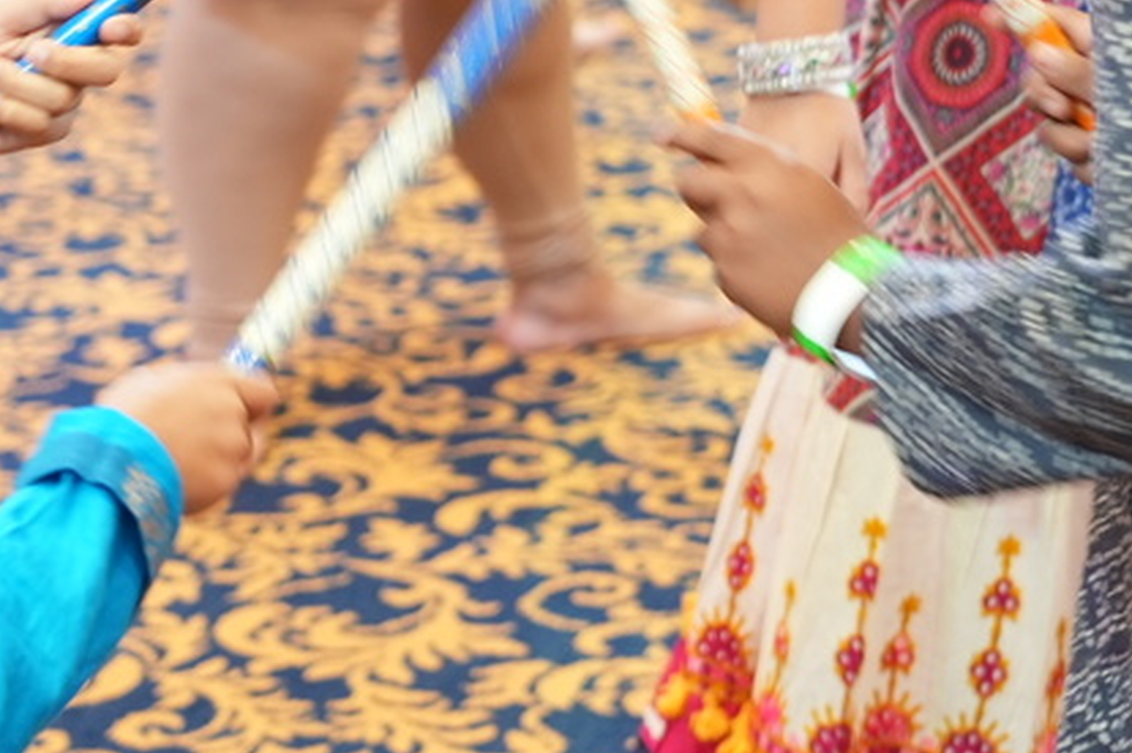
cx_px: 232
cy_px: 44
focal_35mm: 136
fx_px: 4273
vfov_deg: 10.0
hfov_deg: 15.0
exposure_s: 1/50
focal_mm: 49
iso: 1000
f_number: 4
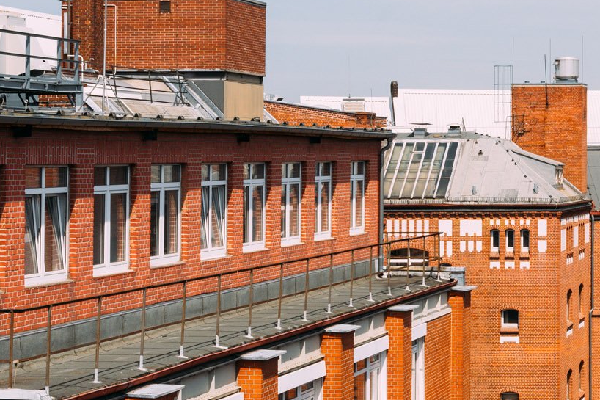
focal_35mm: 107
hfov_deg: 18.0
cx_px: 758
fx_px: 1783
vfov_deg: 12.7
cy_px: 343
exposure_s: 1/250
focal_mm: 35
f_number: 14
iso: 200
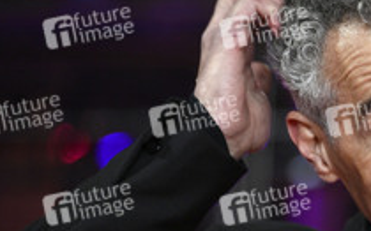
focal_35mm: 547
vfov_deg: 2.4
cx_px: 395
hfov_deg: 3.8
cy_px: 160
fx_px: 5528
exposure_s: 1/250
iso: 4000
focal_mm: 250
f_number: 5.6
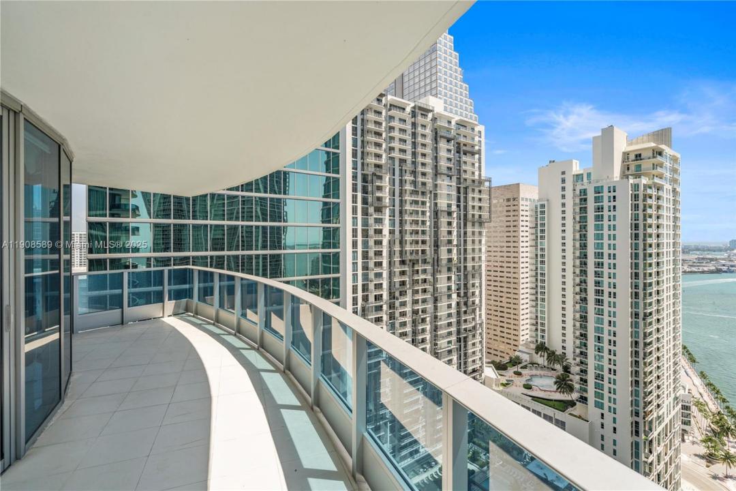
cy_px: 246
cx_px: 368
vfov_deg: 73.7
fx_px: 327
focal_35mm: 16
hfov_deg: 96.7
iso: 400
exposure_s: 1/800
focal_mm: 16
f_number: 8
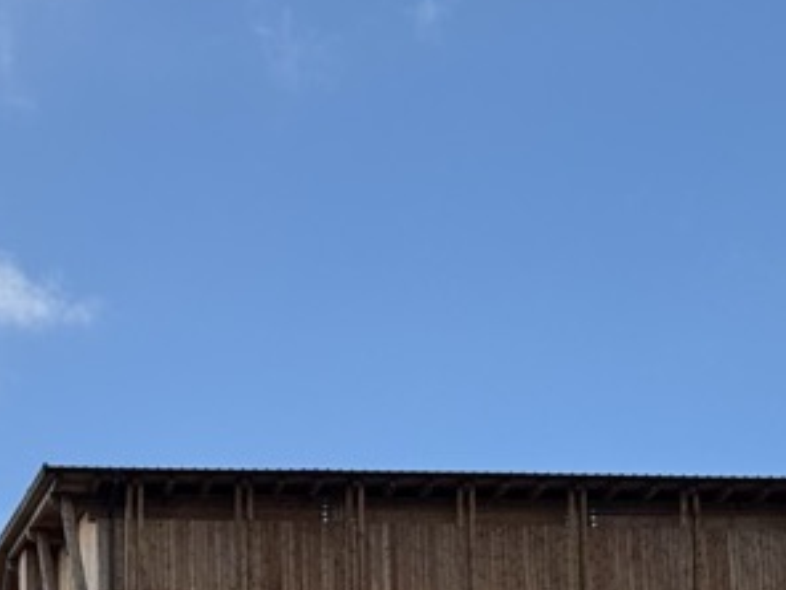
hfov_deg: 11.5
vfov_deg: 8.9
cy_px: 555
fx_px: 3769
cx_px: -319
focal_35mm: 166
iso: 64
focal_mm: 6.76
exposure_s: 1/2146
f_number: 1.78
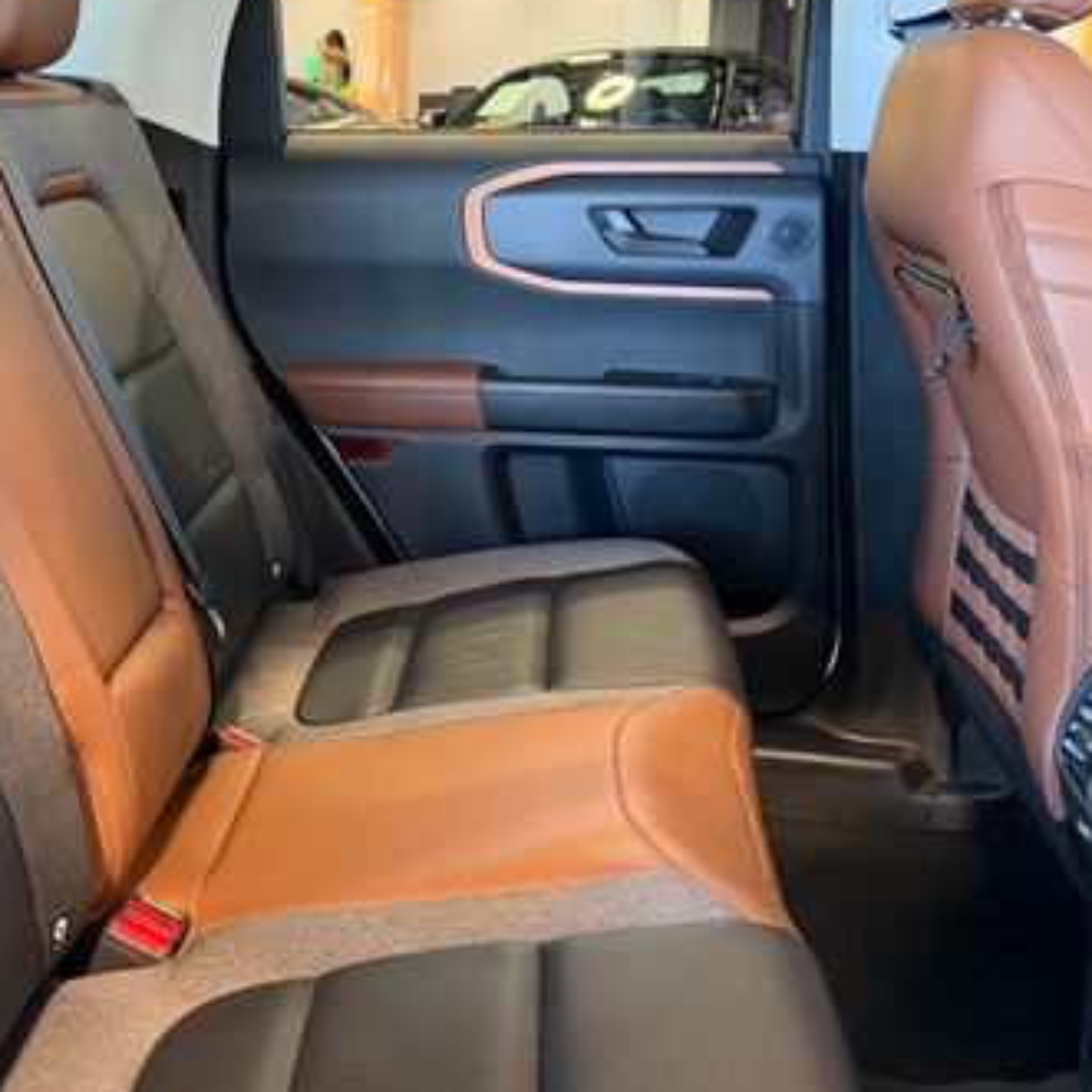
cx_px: 234
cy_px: 426
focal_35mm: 41
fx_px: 1463
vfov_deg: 40.7
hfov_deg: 39.5
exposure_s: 1/40
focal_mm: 6.76
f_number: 1.78
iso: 640
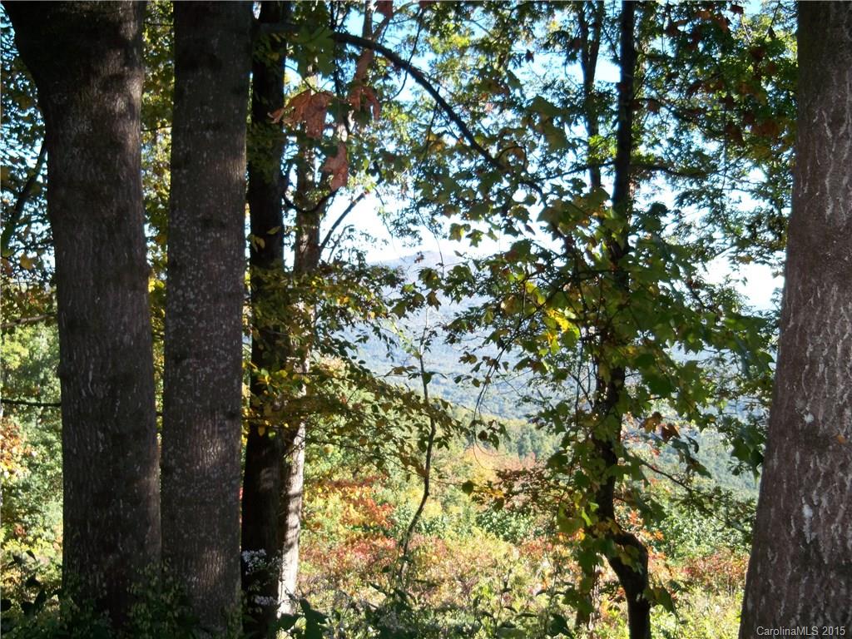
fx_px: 861
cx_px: 426
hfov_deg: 52.6
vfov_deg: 40.7
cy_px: 320
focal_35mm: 35
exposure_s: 1/100
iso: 64
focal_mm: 6.2
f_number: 3.5
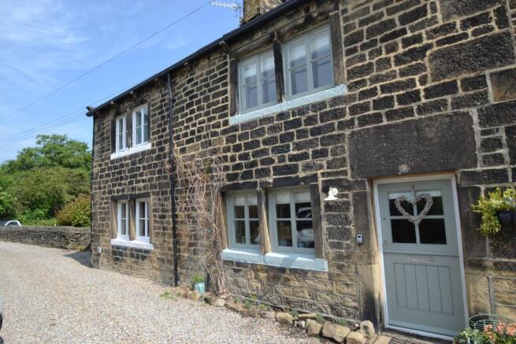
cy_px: 172
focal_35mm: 20
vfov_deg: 63.2
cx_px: 258
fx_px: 280
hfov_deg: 85.4
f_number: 7.1
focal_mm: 13
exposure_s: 1/200
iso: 100
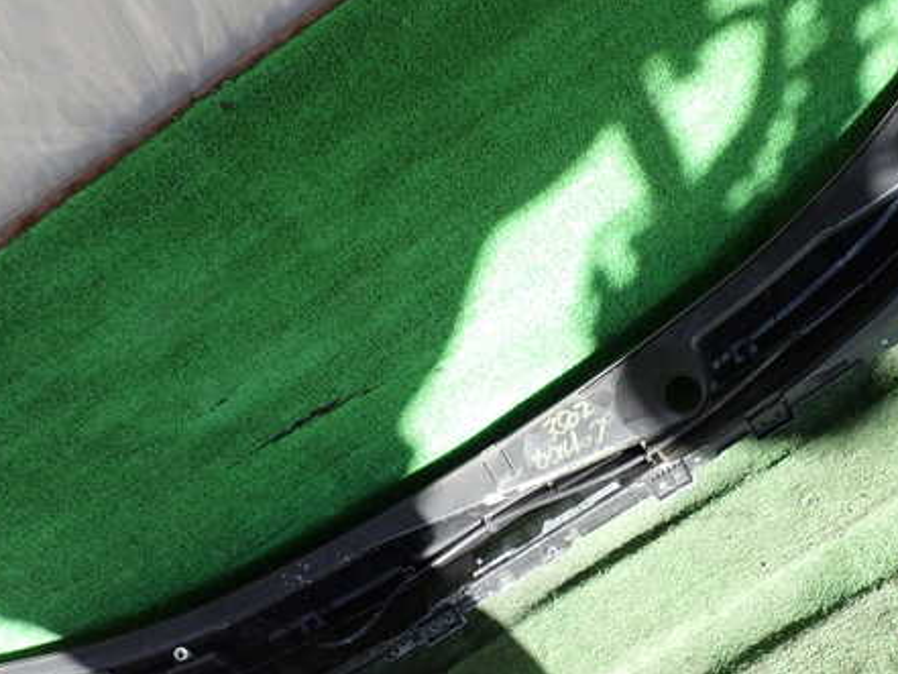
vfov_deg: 29.6
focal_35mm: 49
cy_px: 403
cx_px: 489
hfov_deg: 38.9
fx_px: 1271
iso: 100
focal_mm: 6.37
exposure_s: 1/200
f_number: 2.5
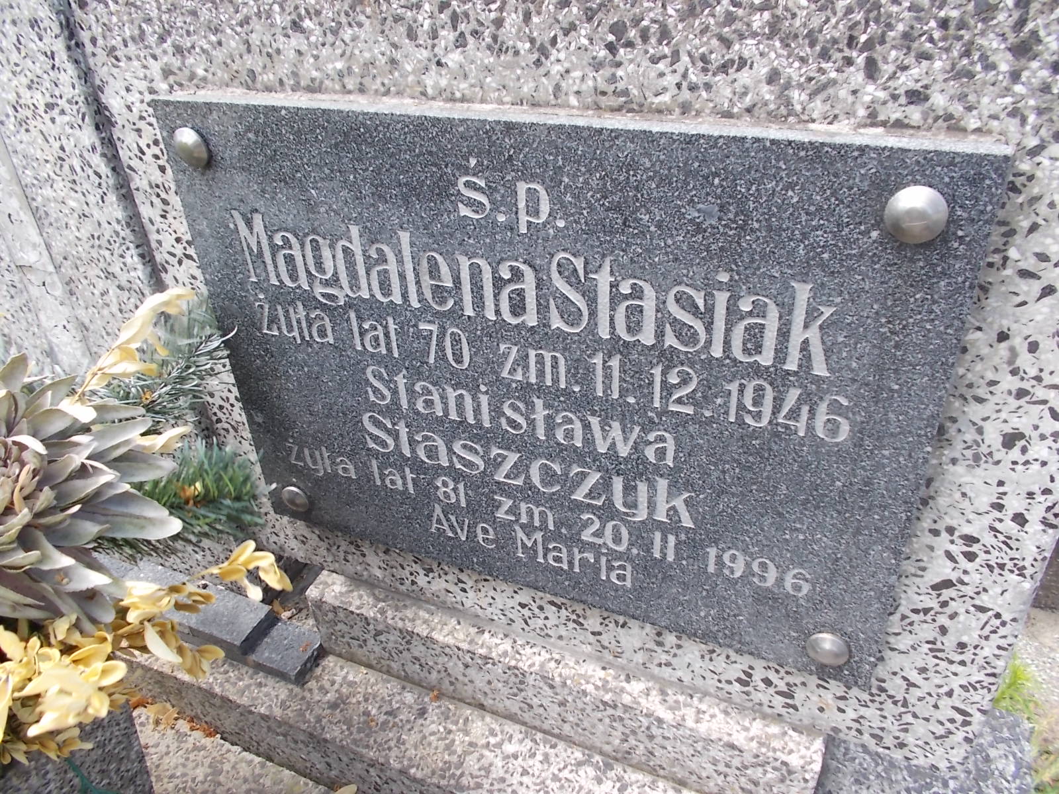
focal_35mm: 26
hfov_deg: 67.3
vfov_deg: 53.1
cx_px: 530
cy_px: 397
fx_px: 795
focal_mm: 4.6
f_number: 3.2
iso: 80
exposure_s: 1/200
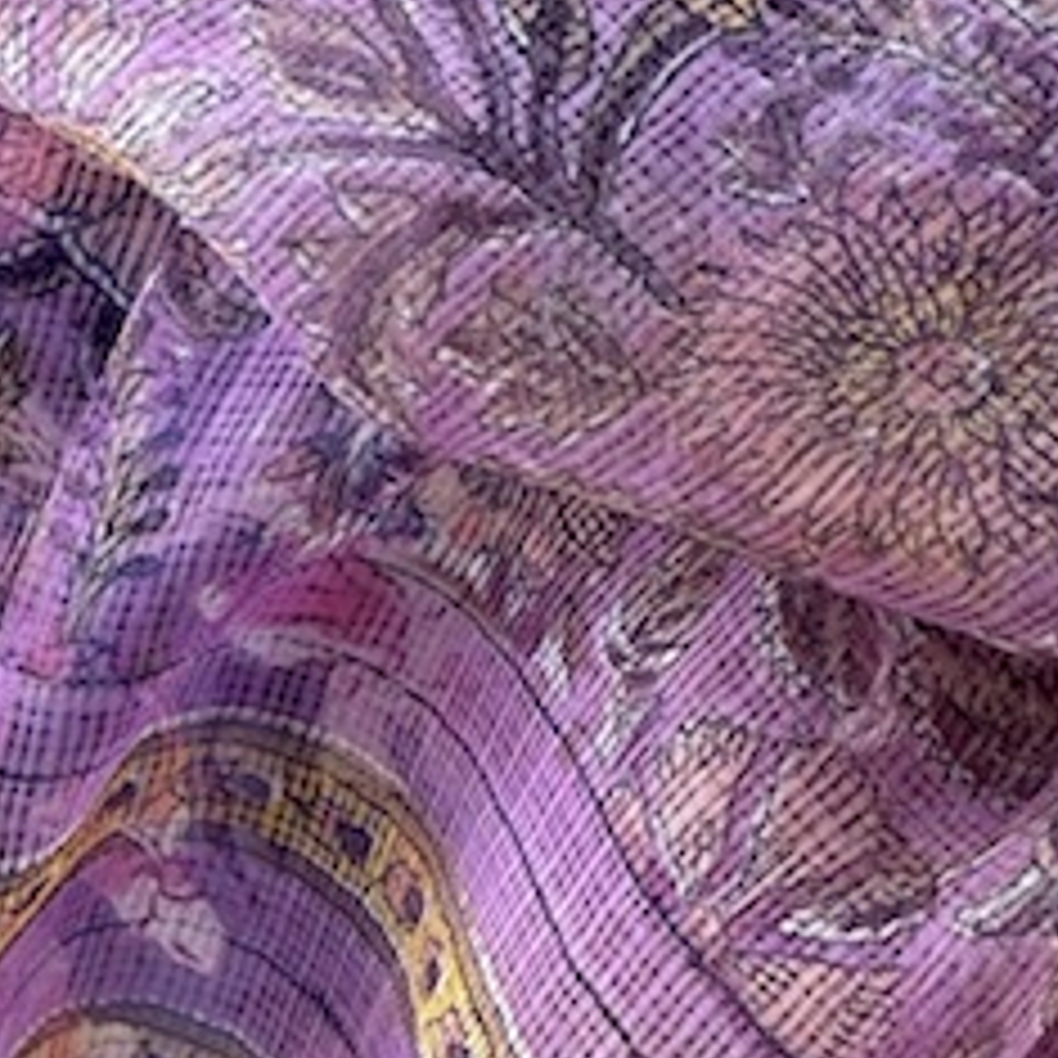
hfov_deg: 6.0
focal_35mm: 289
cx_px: -434
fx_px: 9993
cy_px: 657
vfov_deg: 6.1
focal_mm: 9
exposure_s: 1/99
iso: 32
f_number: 2.8
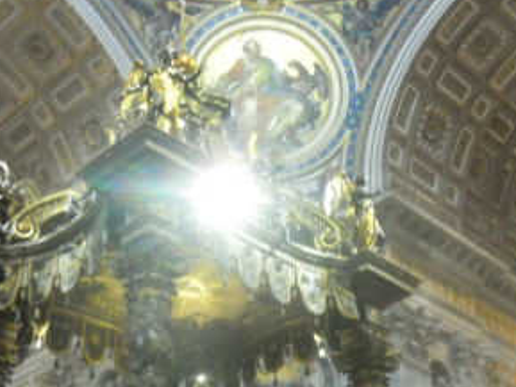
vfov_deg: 23.0
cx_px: 257
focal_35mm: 62
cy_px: 358
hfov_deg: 31.2
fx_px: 925
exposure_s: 1/8
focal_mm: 5
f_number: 2.7
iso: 640
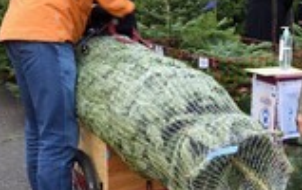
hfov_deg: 23.1
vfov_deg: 15.3
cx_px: 302
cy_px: 103
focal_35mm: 86
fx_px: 709
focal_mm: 32
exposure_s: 1/50
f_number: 7.1
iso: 800
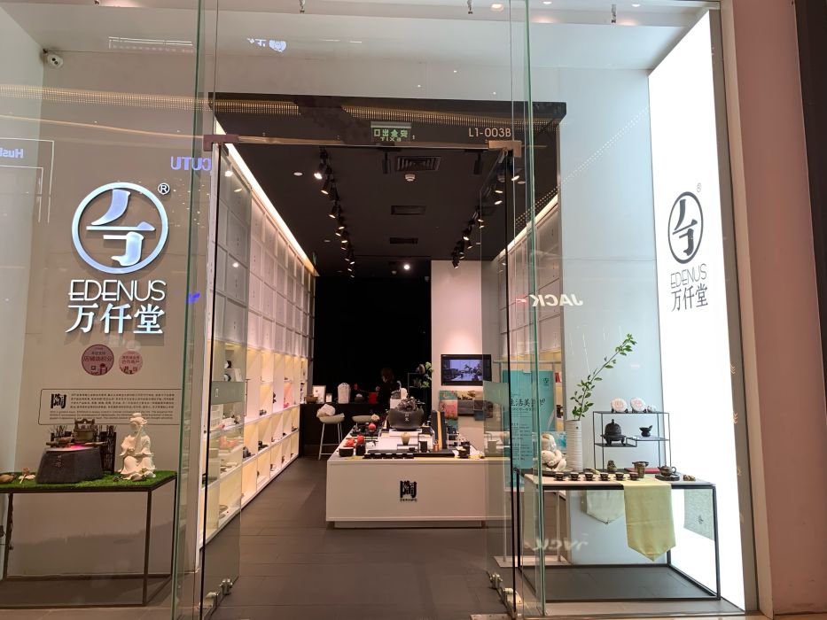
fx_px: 621
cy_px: 310
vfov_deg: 53.1
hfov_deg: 67.3
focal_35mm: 26
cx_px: 414
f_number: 1.8
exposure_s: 1/100
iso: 32
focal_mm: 4.25
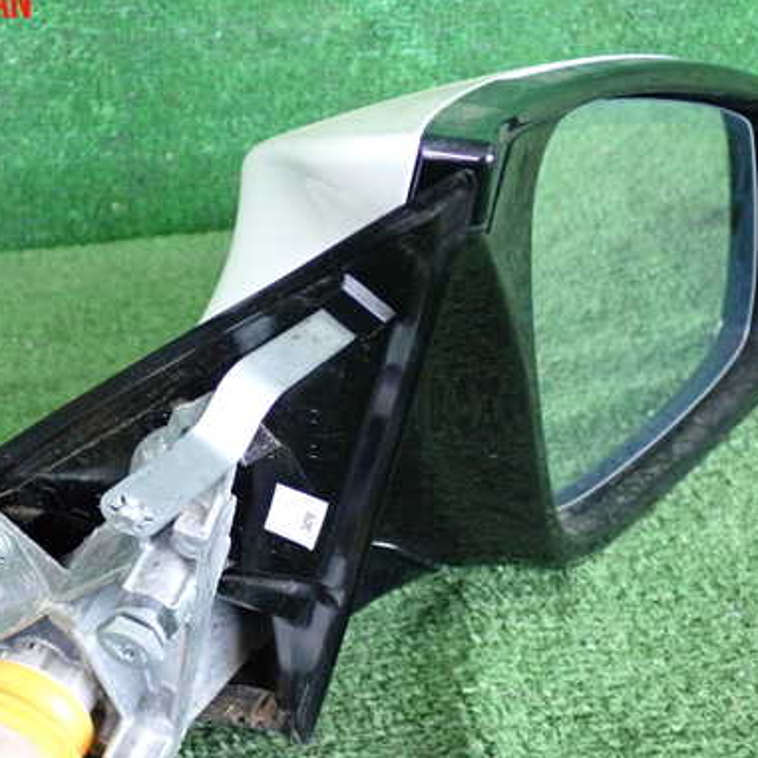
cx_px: 267
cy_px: 428
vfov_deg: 30.0
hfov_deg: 29.9
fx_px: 1412
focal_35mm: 57
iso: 1000
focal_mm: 7.31
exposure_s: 1/125
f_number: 2.8
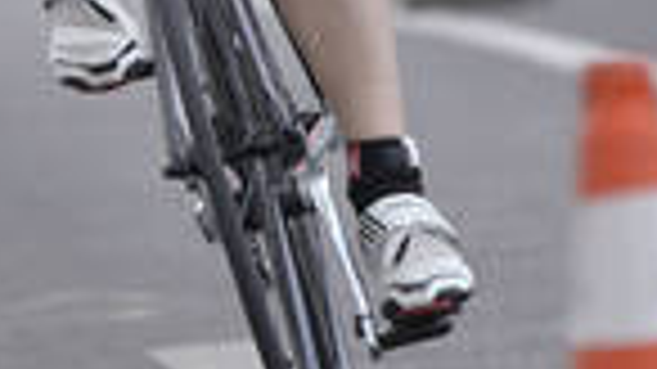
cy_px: -524
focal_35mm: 1470
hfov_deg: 1.5
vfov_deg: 0.8
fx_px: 25600
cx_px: -108
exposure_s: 1/1600
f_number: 5.6
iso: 400
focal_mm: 320
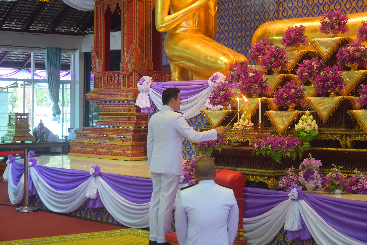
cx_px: 184
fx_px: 765
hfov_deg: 27.0
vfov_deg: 18.2
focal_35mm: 75
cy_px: 122
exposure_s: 1/40
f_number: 5
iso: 2000
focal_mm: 50
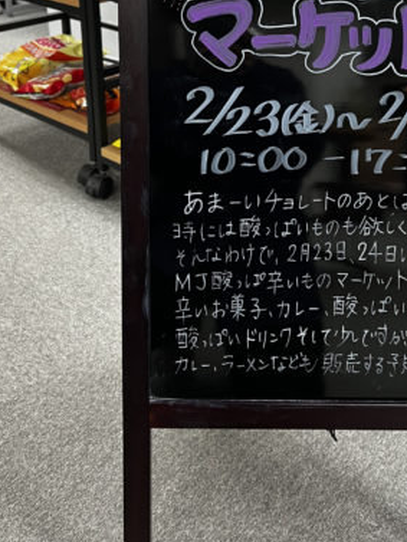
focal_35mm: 46
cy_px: 97
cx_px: 236
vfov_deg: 39.4
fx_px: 721
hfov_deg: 31.5
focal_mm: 5.7
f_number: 1.5
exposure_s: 1/60
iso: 125
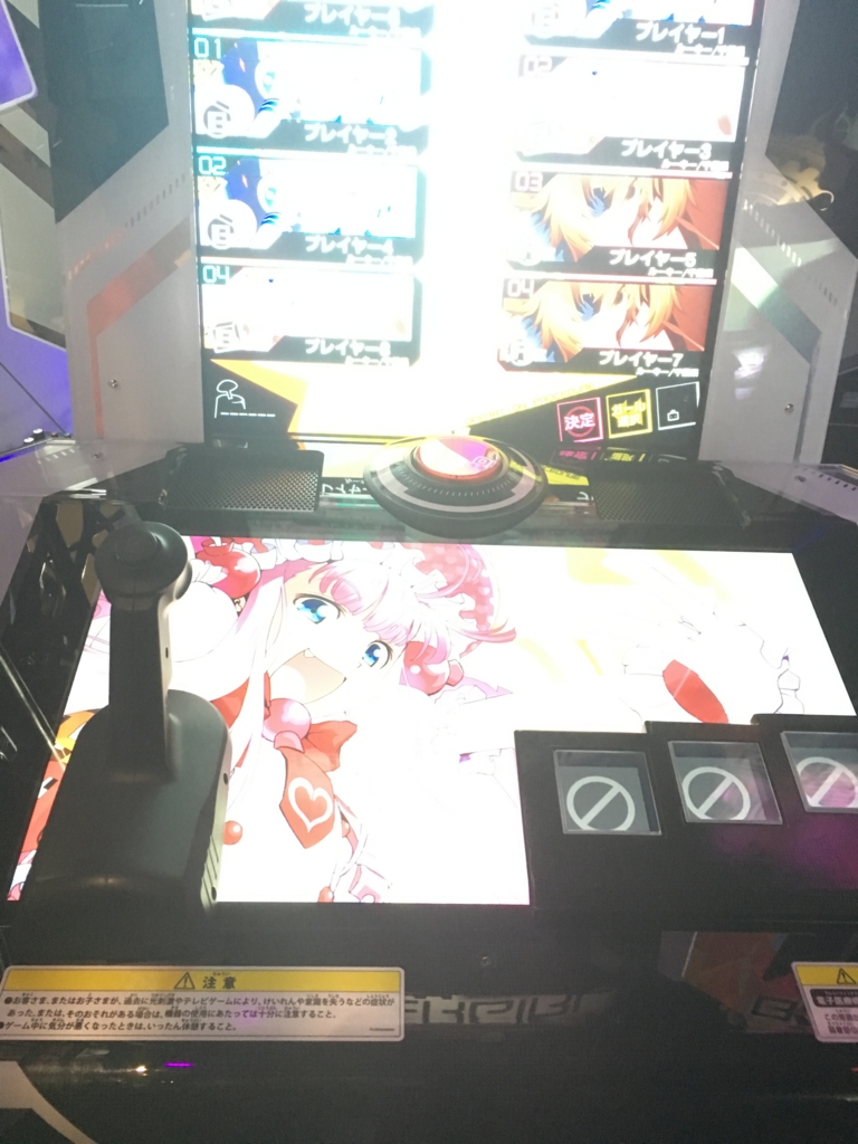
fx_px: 958
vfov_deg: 61.7
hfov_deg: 48.2
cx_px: 429
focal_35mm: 29
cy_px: 572
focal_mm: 4.15
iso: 320
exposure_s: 1/15
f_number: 2.2
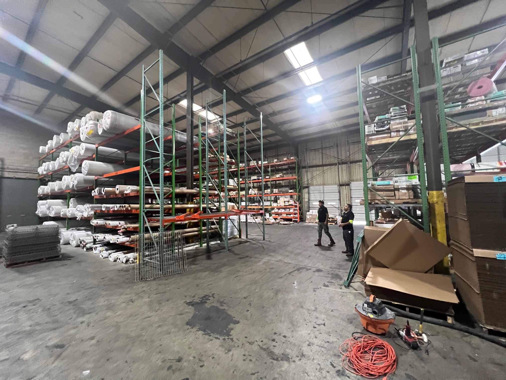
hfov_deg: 106.2
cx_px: 253
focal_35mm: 13
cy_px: 190
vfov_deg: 89.9
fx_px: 190
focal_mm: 1.57
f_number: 1.8
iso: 800
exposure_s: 1/60
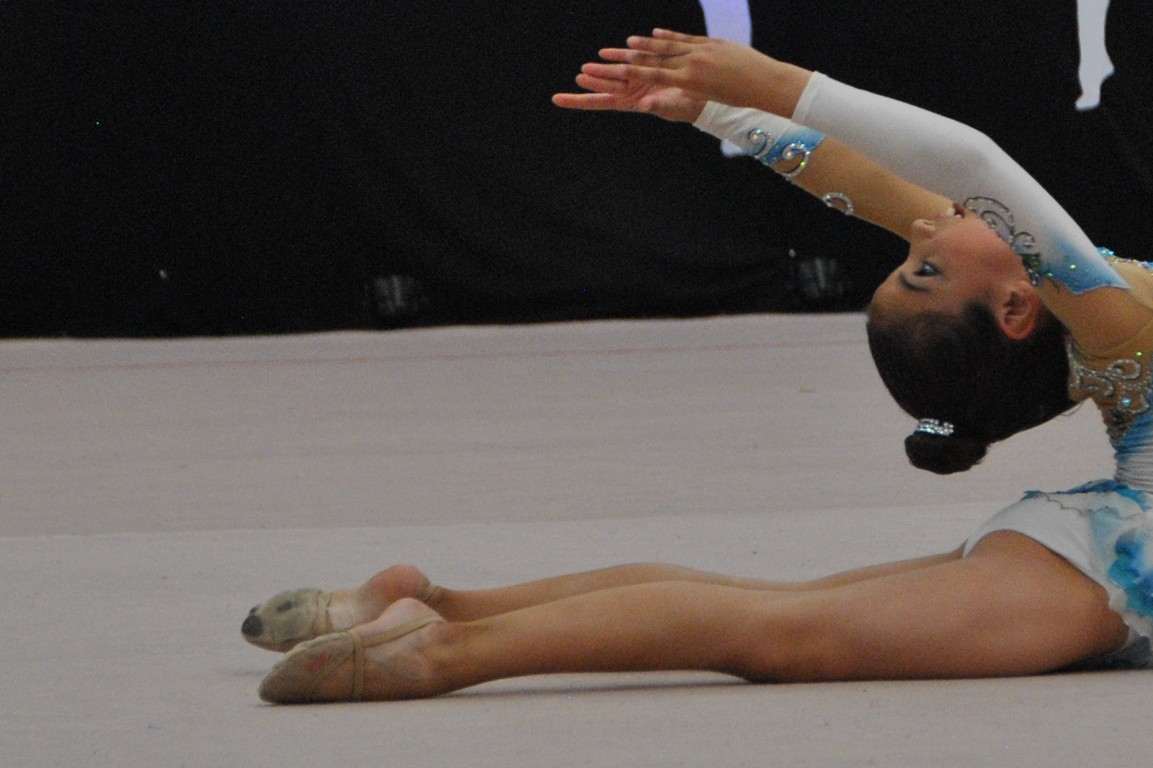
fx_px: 8363
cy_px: 427
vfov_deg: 5.3
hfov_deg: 7.9
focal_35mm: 261
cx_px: 879
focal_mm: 75
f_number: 5.3
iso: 800
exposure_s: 1/250
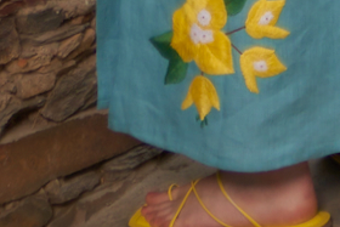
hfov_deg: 11.5
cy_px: -495
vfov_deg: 6.8
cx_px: 273
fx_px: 1682
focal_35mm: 178
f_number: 2.8
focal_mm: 25
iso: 50
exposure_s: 1/1000
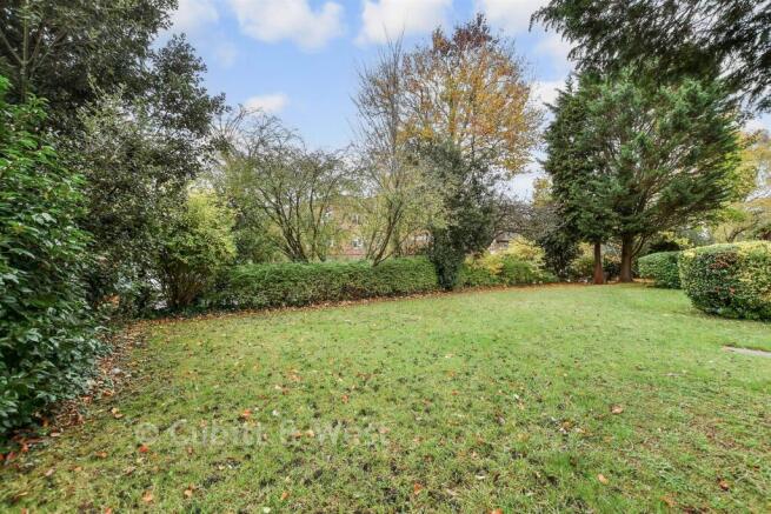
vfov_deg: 77.4
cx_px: 386
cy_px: 257
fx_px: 321
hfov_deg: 100.4
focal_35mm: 15
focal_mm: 10
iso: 160
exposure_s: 1/13
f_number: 8
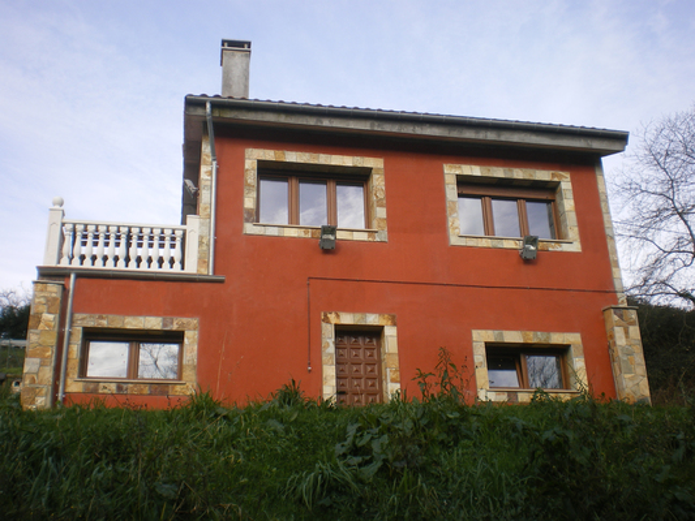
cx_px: 348
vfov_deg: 34.4
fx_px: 843
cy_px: 260
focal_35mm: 42
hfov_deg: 44.8
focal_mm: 7.4
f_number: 4.9
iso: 50
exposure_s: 1/160
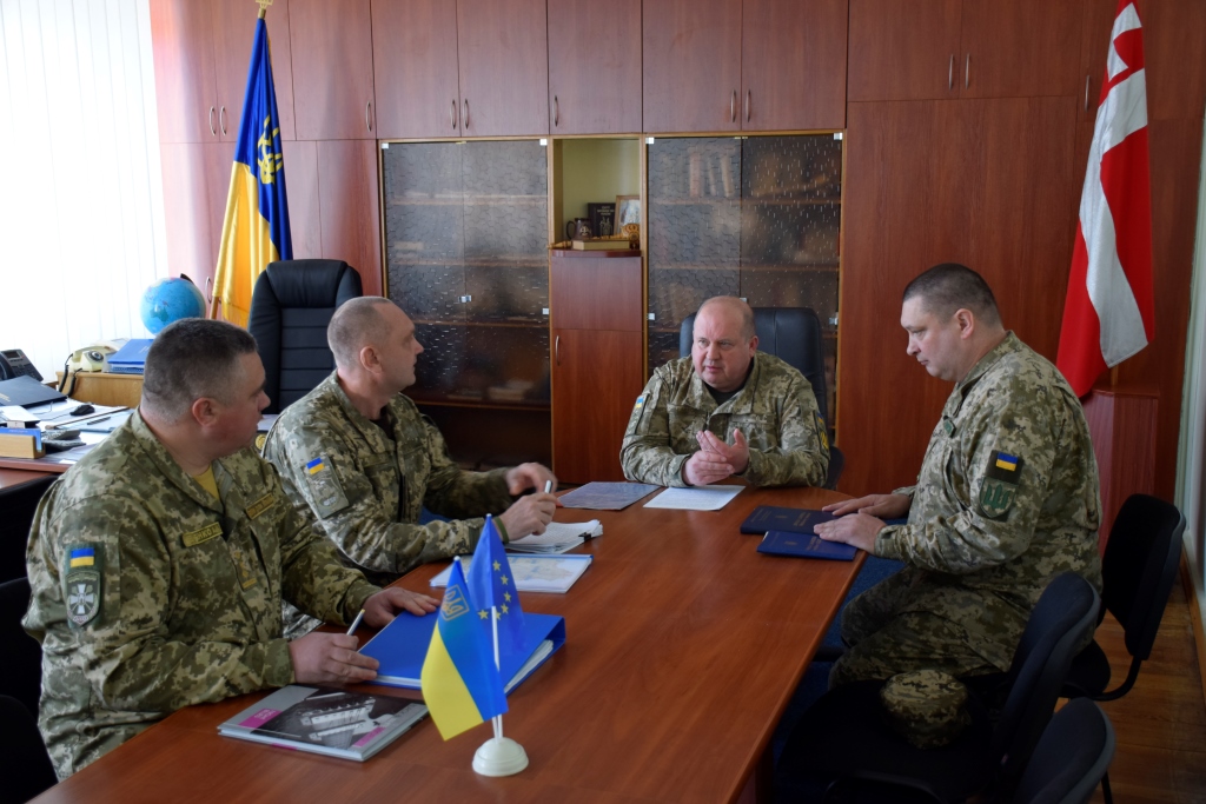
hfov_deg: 53.1
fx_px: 1206
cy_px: 402
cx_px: 603
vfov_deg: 36.9
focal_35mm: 36
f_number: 4
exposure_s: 1/60
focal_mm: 24
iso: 500
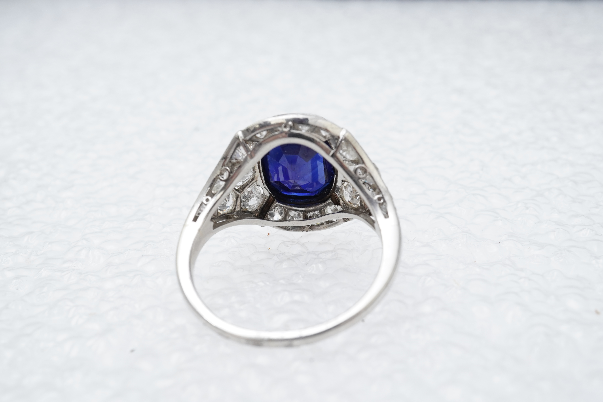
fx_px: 754
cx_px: 302
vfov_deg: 29.9
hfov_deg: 43.6
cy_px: 201
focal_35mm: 45
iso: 640
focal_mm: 30
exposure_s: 1/100
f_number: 22
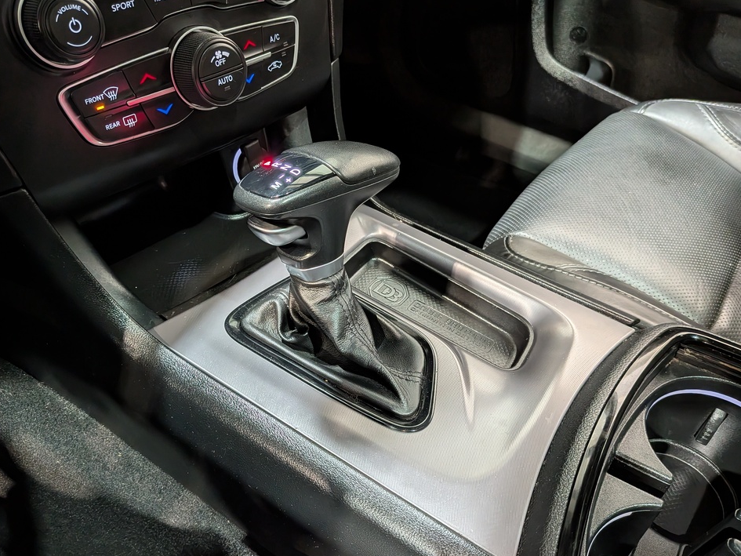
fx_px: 557
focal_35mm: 26
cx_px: 352
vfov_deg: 53.1
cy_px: 284
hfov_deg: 67.3
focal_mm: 4.53
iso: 163
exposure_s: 1/96.4
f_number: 1.7
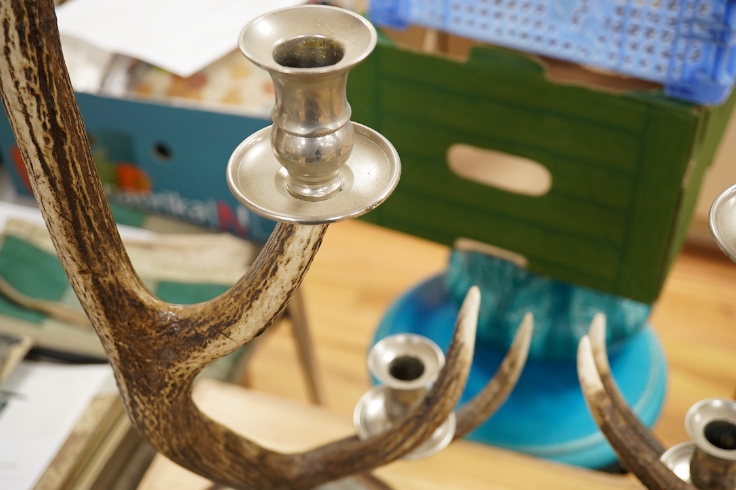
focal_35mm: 45
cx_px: 368
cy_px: 245
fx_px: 920
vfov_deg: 29.9
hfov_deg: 43.6
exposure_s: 1/160
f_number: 7.1
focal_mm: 30
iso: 2500
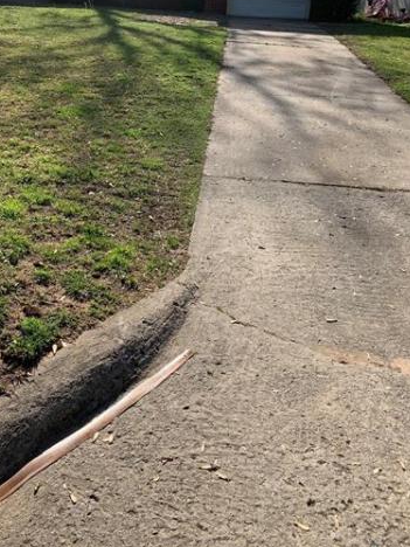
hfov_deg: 35.9
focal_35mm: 40
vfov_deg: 45.0
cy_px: 130
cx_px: 176
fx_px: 632
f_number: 1.8
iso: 25
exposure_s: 1/1992
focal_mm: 4.25
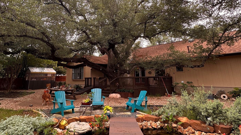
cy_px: 43
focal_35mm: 22
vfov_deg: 50.4
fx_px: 141
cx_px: 109
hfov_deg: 81.0
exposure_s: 1/99
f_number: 2.2
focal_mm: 2.22
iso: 64
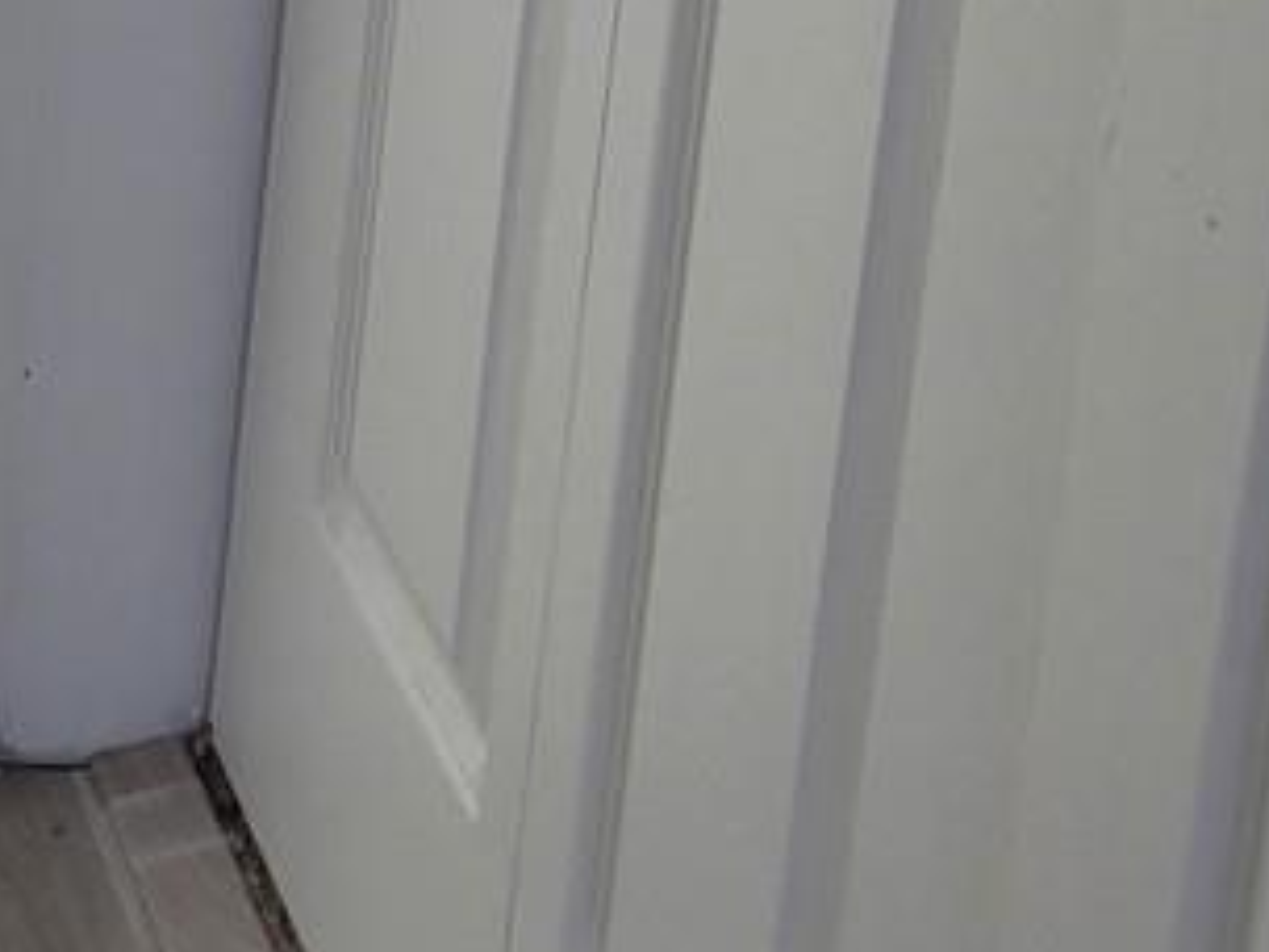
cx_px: -877
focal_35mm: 137
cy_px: -981
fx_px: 5022
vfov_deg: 10.0
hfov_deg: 13.2
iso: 64
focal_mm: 5.4
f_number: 1.8
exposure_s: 1/120
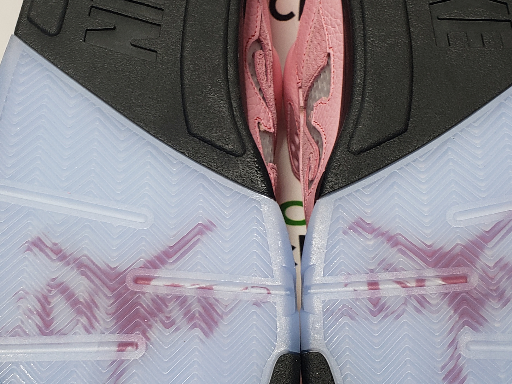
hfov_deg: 34.3
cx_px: 226
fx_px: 828
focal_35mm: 56
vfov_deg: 26.1
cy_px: 186
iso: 50
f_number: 2.4
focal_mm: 4.3
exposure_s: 1/192
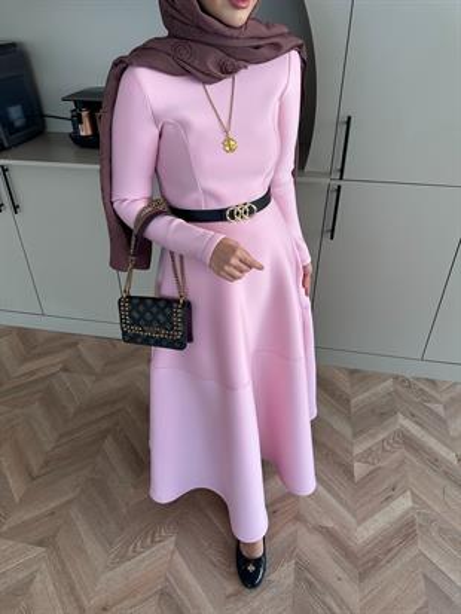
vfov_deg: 71.6
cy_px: 307
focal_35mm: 24
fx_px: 426
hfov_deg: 56.8
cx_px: 230
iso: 125
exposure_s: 1/121
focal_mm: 6.86
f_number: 1.78
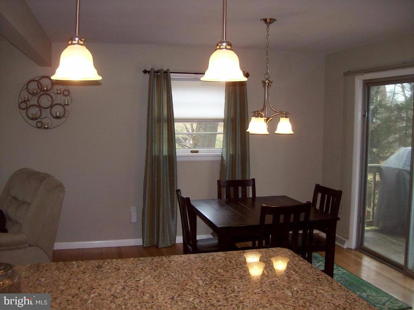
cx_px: 207
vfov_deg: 39.7
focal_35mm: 36
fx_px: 431
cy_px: 155
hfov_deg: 51.4
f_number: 2.7
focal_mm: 6
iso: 80
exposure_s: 1/64
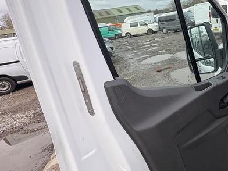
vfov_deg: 43.6
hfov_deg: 51.0
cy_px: 58
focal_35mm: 32
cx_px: 201
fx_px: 211
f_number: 2.2
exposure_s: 1/259
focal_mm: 2.22
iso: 40
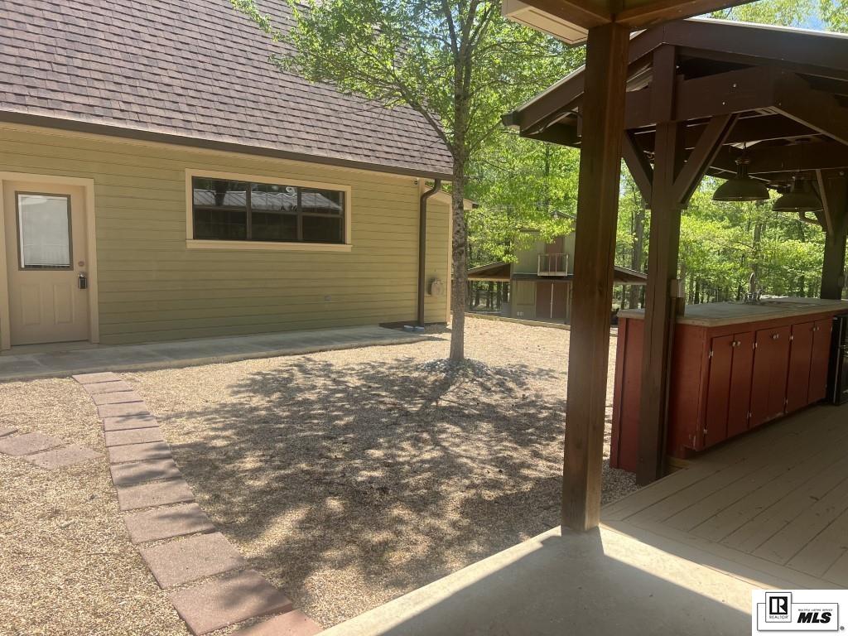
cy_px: 318
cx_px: 424
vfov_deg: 53.1
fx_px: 637
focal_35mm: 26
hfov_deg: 67.3
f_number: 1.5
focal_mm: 5.7
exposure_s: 1/1488
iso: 50
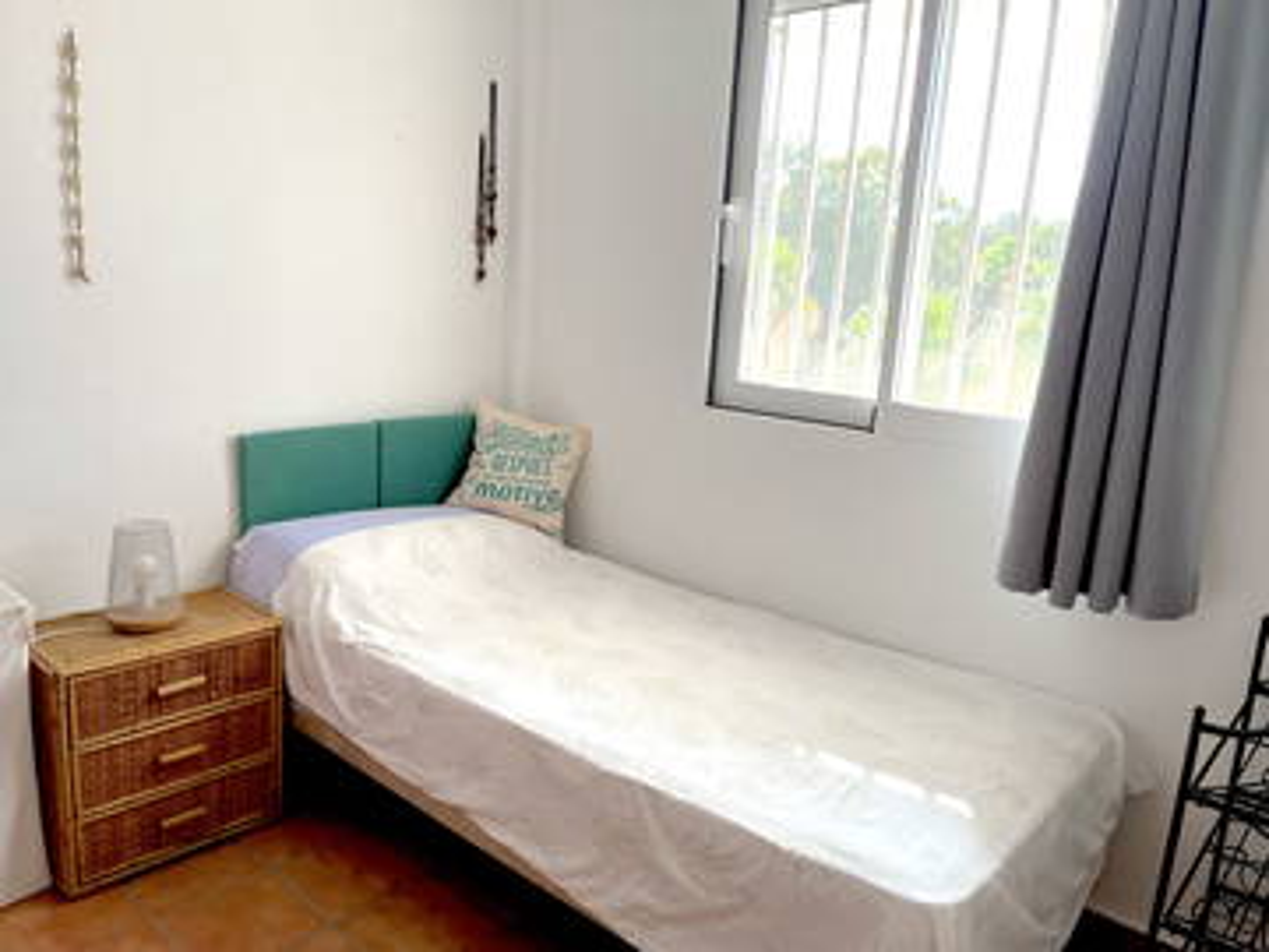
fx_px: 953
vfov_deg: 53.1
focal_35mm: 26
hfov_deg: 67.3
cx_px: 634
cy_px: 476
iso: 32
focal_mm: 5.1
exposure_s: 1/144
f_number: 1.6
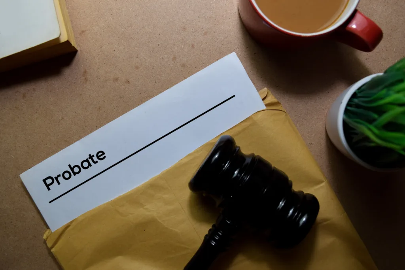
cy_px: 135
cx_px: 202
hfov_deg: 53.1
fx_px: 405
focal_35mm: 36
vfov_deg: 36.9
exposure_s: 1/100
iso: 400
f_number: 5.6
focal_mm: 24
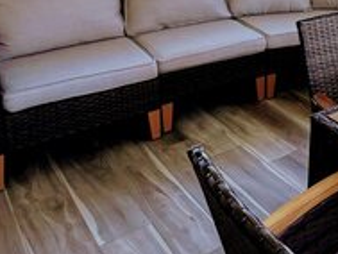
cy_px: -18
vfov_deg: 29.9
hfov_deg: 33.9
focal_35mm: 44
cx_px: 413
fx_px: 430
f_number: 1.8
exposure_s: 1/227
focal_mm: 1.57
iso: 32
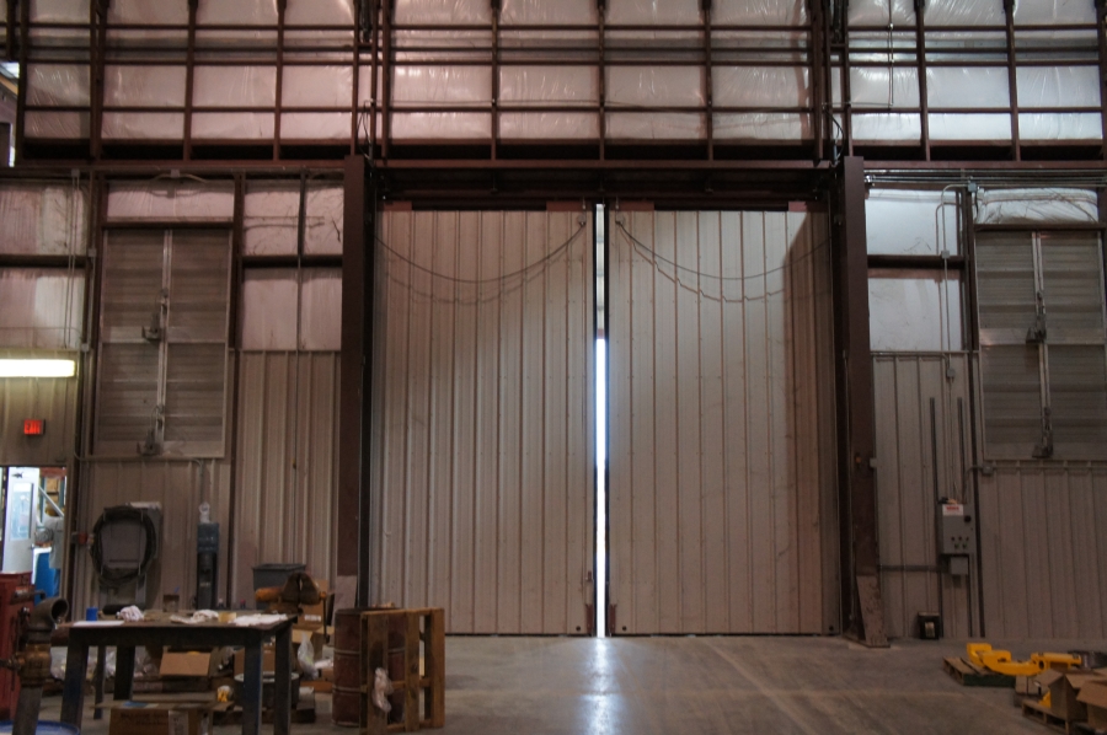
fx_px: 1060
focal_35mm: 34
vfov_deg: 38.3
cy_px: 368
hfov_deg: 55.2
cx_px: 554
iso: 1600
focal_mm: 23
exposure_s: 1/125
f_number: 4
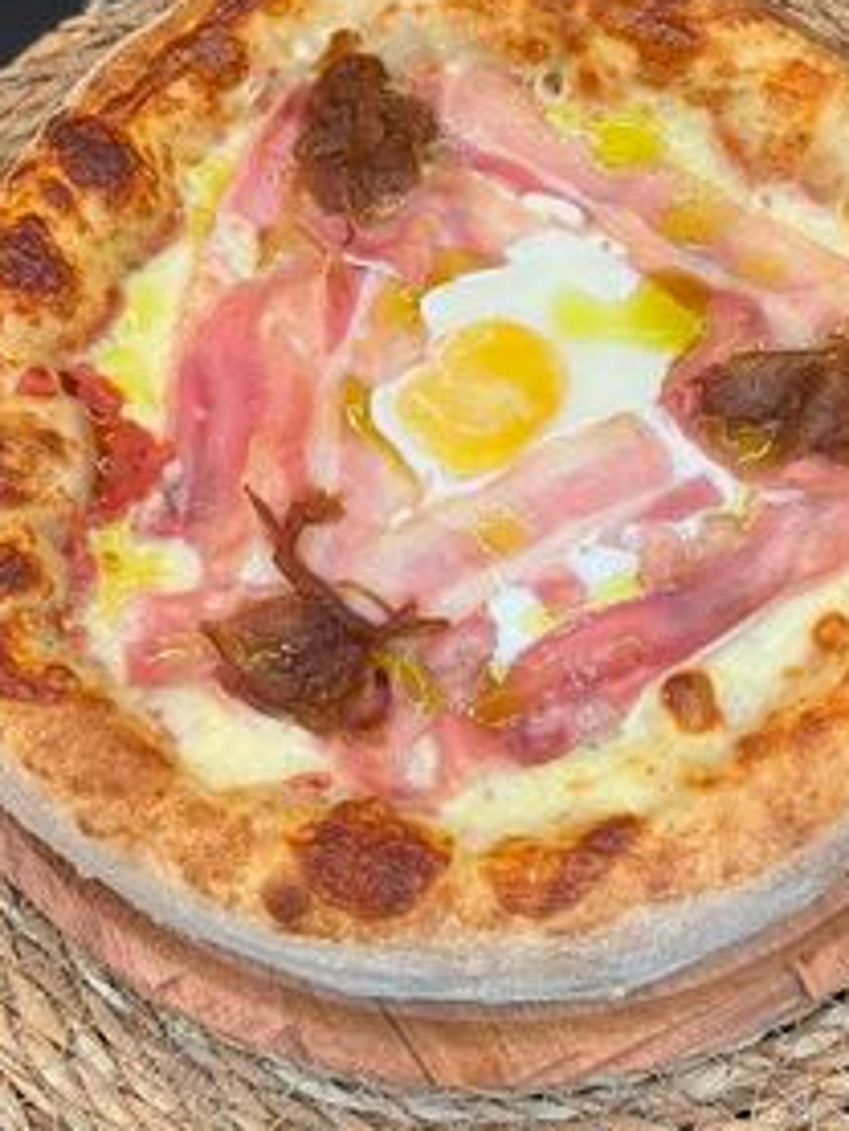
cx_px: 478
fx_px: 1307
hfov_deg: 35.9
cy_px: 490
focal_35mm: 40
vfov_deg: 46.7
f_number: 1.5
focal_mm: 5.7
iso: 160
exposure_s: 1/50
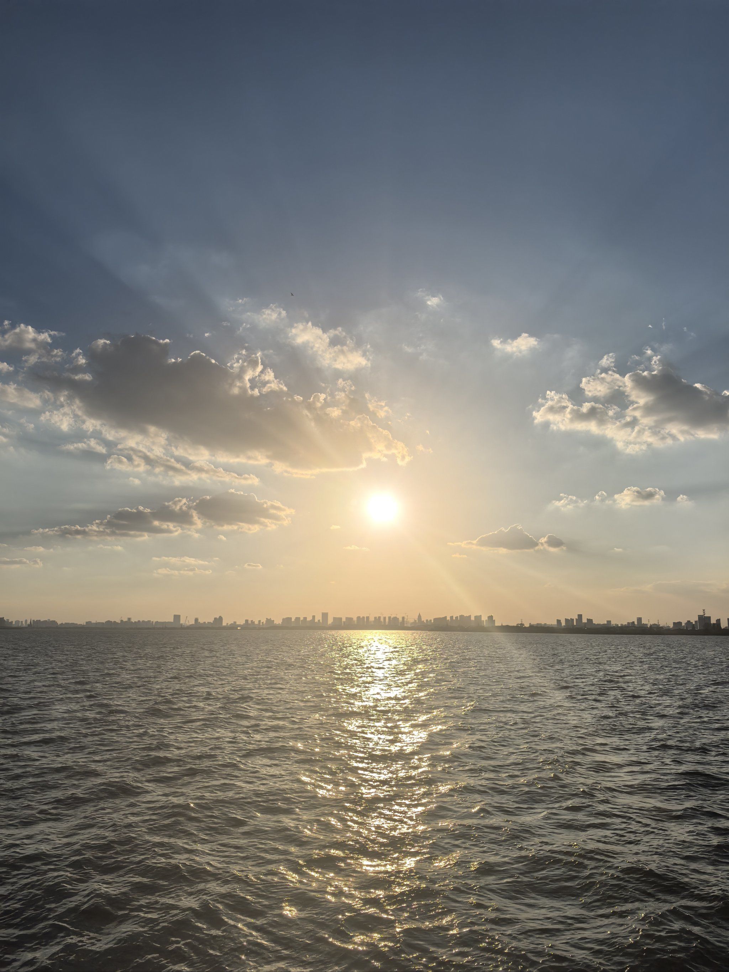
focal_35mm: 27
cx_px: 364
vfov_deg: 65.3
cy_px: 486
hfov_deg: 51.4
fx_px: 758
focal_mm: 6.98
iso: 125
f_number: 2
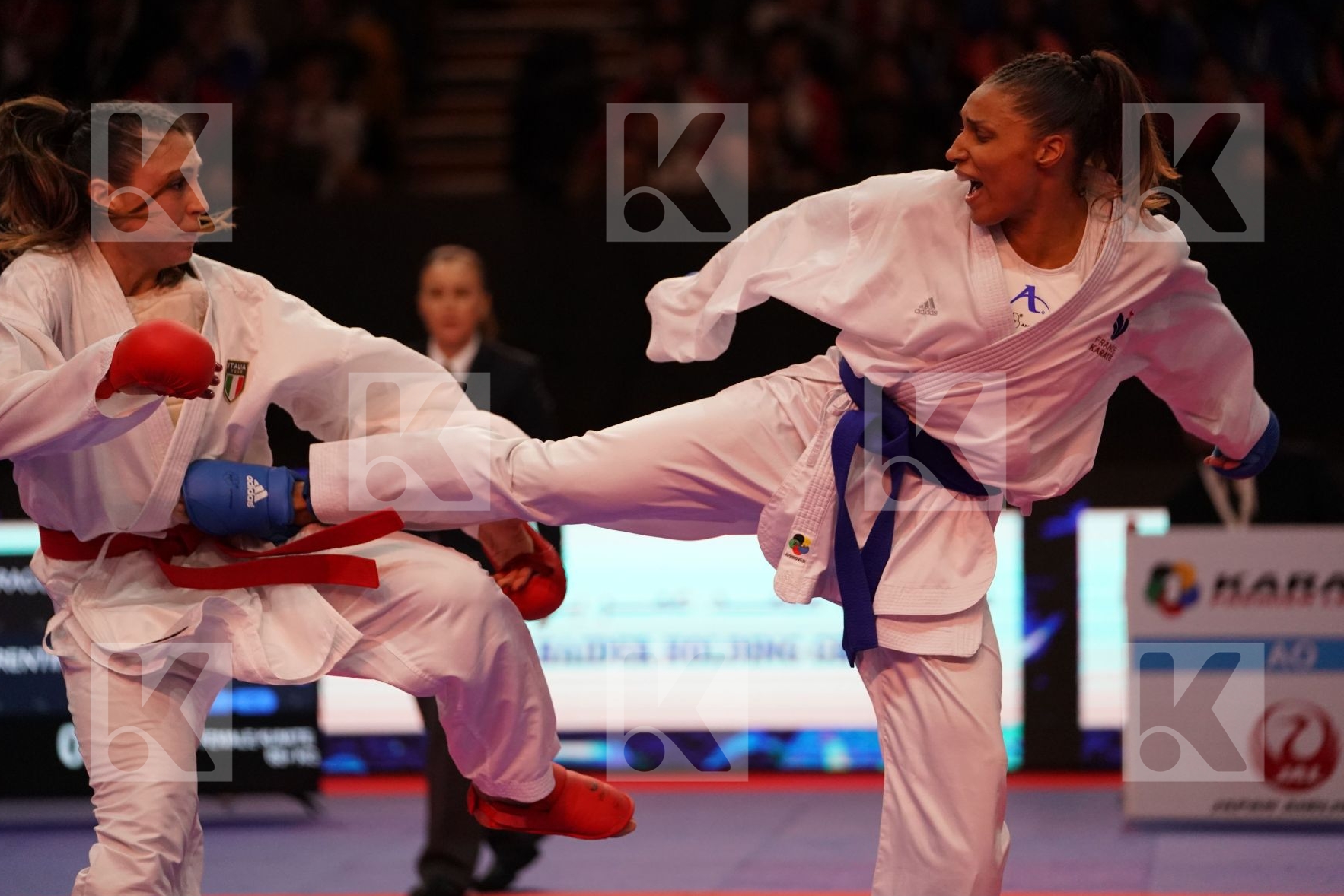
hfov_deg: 12.8
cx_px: 677
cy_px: 442
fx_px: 6011
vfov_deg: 8.5
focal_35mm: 161
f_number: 2.8
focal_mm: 158
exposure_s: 1/1000
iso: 4000
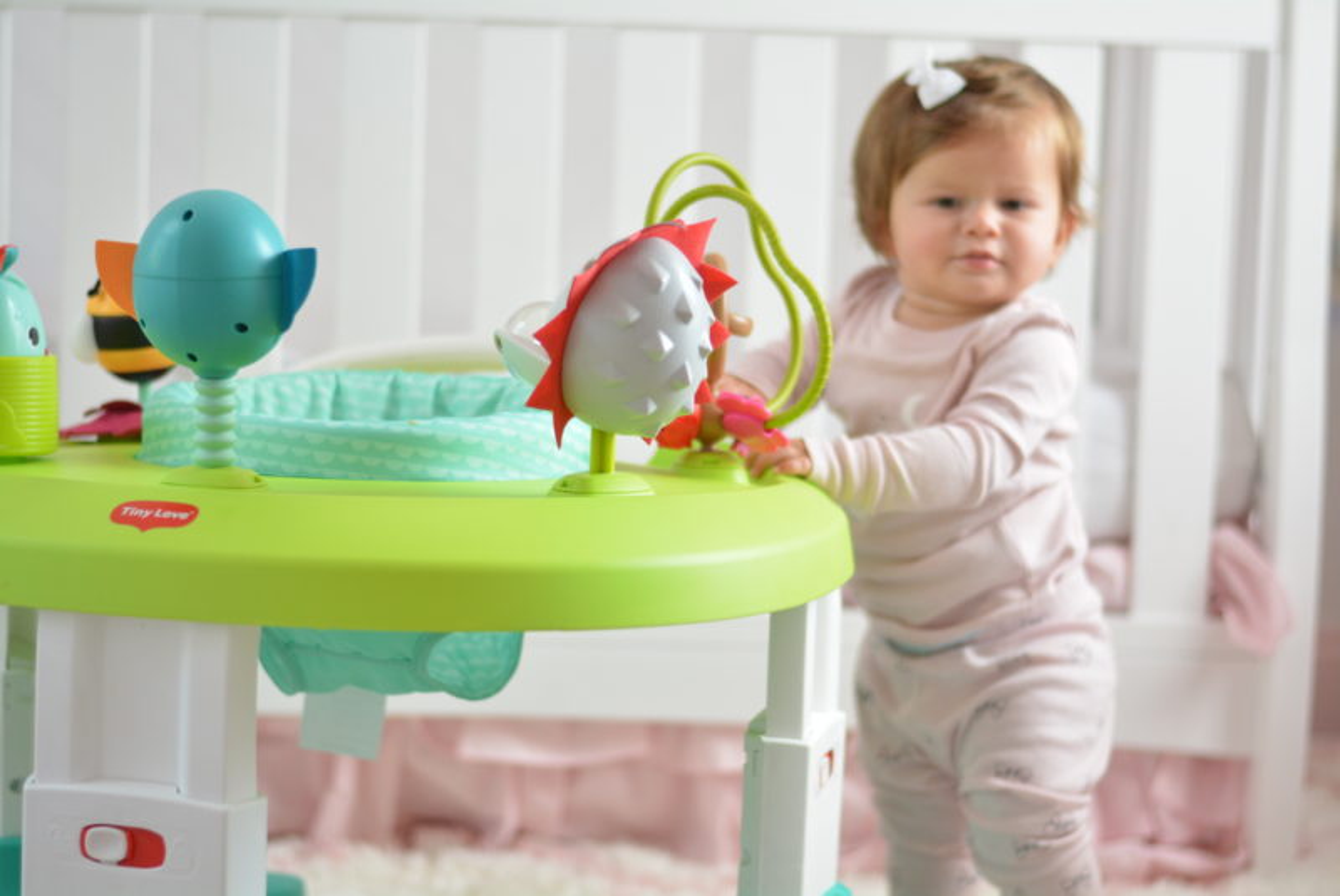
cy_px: 448
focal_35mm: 75
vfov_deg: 18.2
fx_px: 2794
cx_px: 670
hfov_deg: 27.0
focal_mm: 50
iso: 1000
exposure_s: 1/250
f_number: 1.8
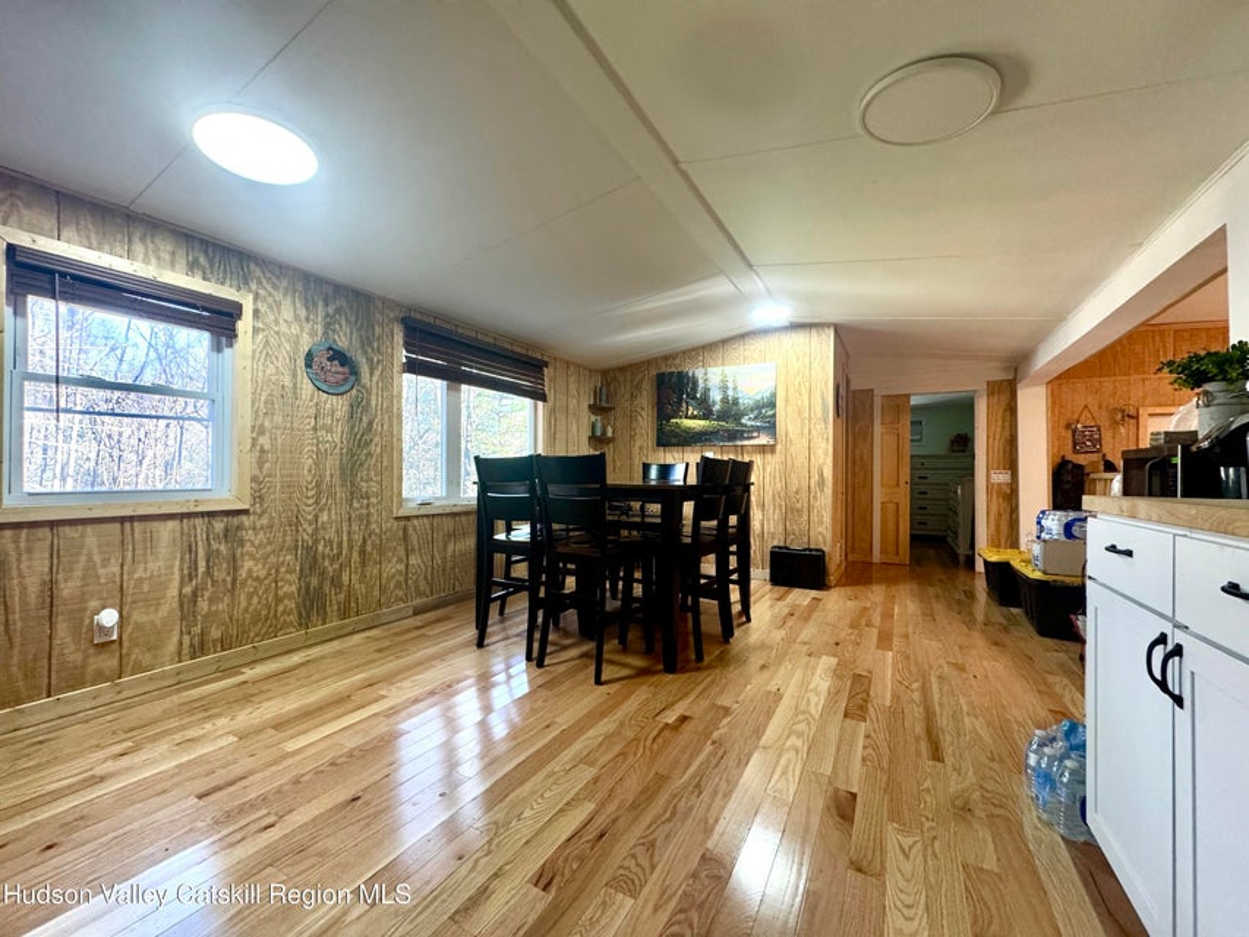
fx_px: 505
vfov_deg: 85.7
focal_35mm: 14
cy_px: 468
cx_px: 624
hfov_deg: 102.1
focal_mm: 2.22
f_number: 2.2
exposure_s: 1/120
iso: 250
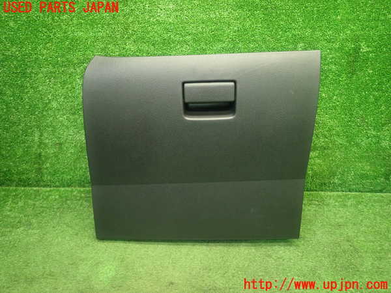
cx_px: 196
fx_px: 282
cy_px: 146
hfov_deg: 69.4
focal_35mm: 25
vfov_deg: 54.9
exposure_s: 1/30
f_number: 2
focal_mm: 4.5
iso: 250
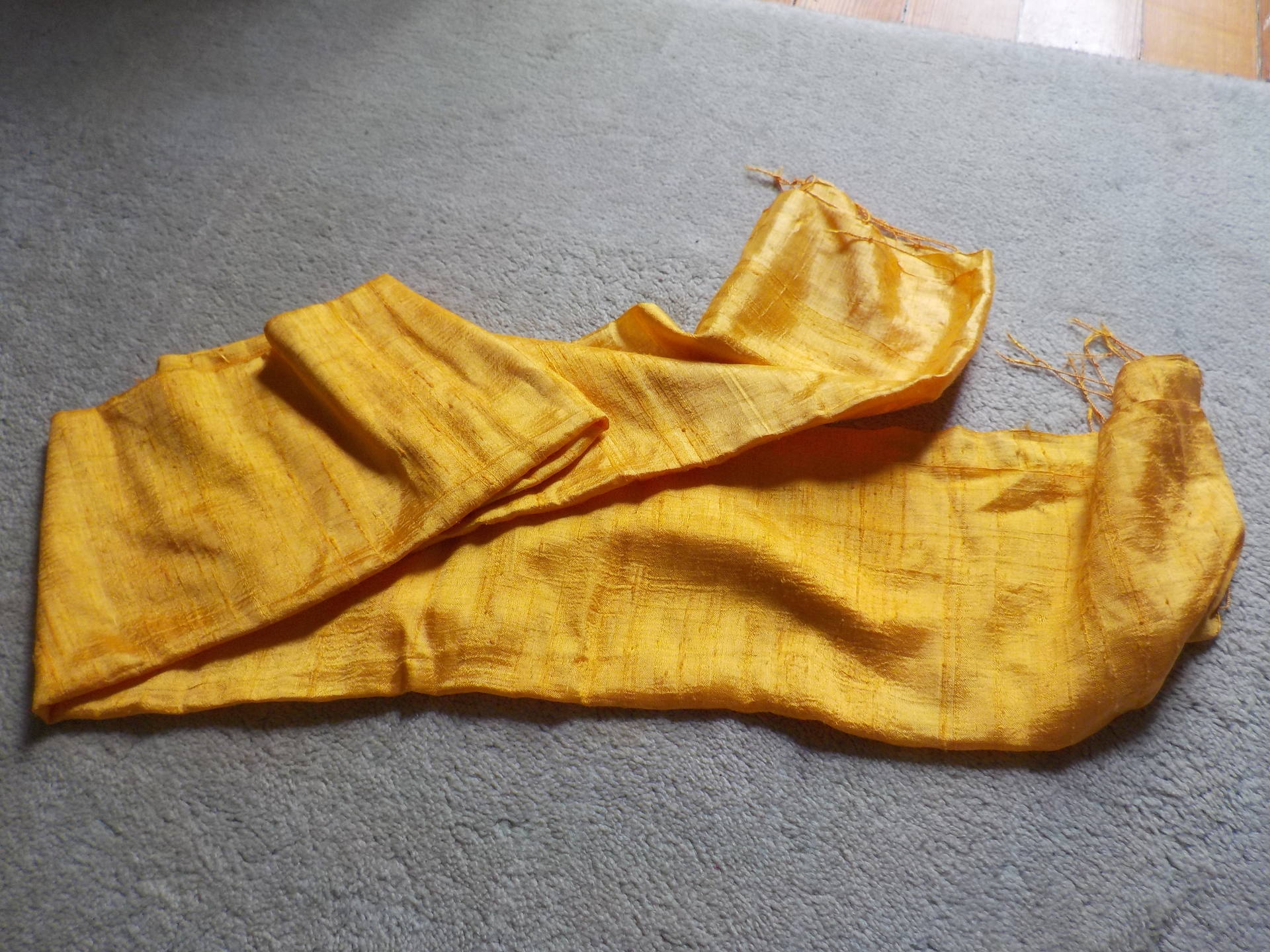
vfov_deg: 46.8
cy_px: 476
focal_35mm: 30
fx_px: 1101
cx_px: 635
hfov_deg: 60.0
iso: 140
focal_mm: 4.1
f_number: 3.3
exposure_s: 1/30
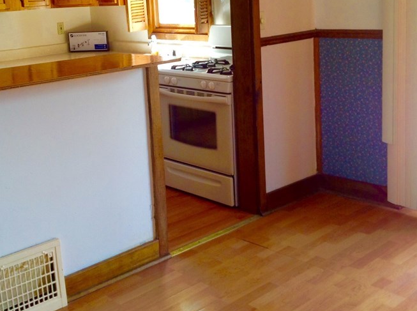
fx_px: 661
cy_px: 94
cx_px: 185
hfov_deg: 35.0
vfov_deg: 26.3
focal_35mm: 55
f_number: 2.4
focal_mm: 4.28
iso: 50
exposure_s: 1/30
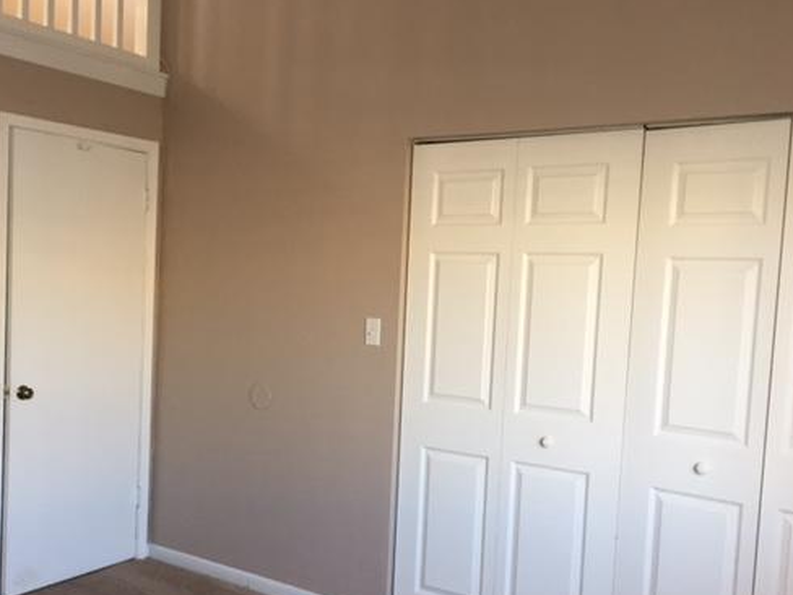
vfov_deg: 37.6
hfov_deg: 48.7
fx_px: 871
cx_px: 323
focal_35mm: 38
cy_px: 358
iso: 40
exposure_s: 1/30
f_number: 2.2
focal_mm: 4.15
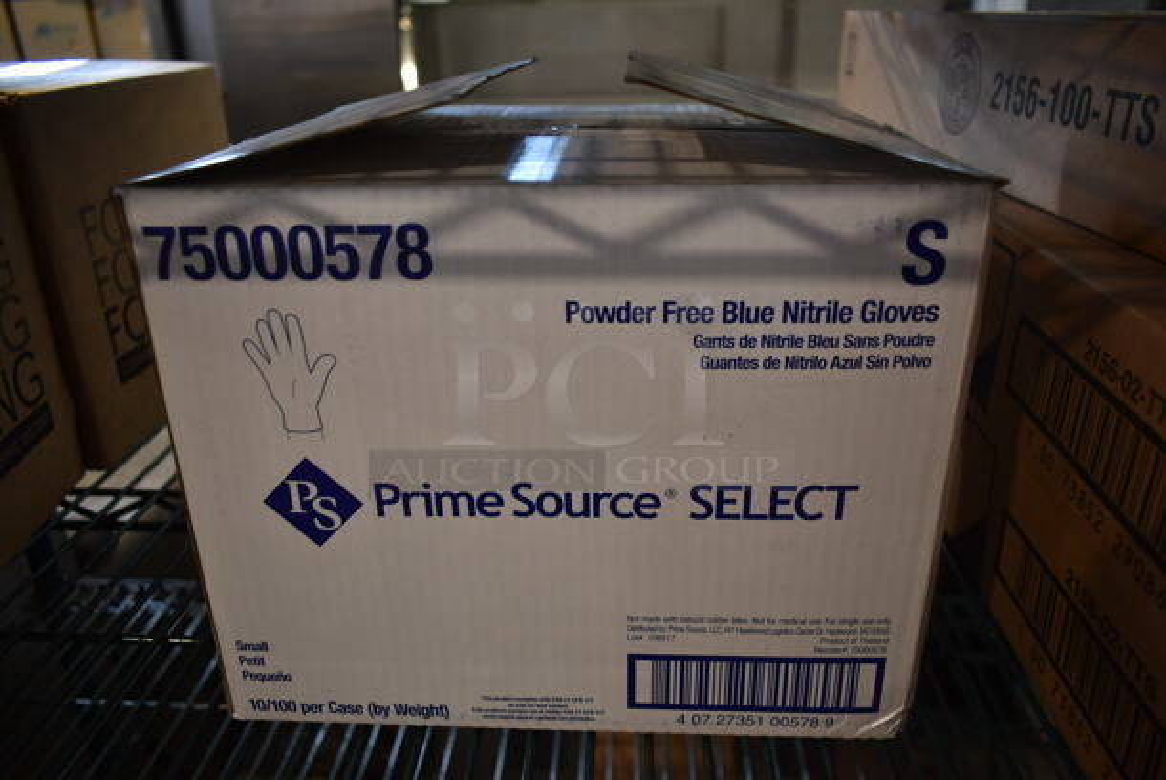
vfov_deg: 48.0
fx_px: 875
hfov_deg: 67.3
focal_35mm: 27
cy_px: 390
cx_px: 583
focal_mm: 18
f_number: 3.5
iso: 360
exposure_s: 1/30
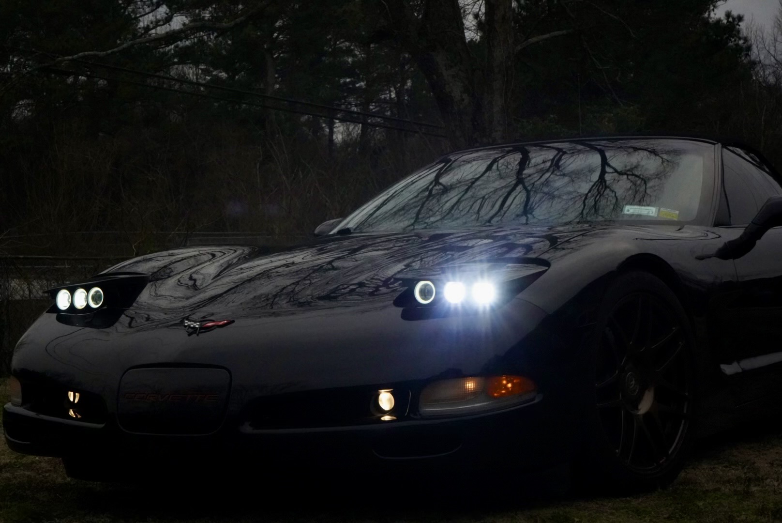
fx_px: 1522
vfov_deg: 19.5
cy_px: 262
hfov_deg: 28.8
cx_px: 391
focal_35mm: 70
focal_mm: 70
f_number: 20
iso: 12800
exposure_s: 1/4000
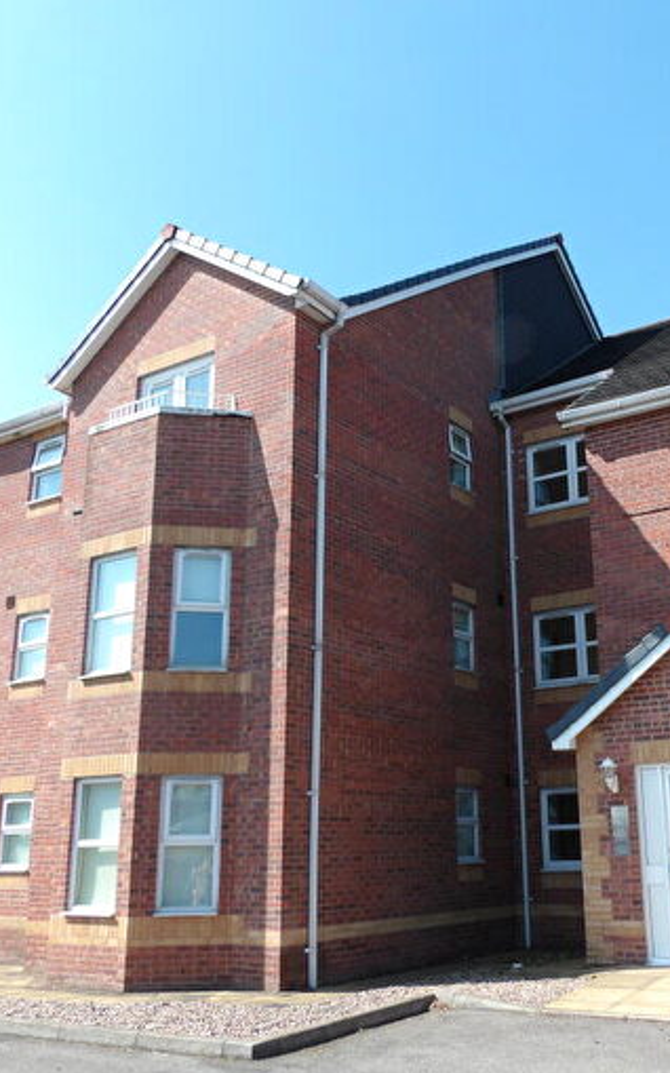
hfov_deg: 35.9
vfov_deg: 55.3
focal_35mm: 35
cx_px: 451
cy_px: 549
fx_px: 1023
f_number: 4.1
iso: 100
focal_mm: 4.3
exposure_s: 1/351
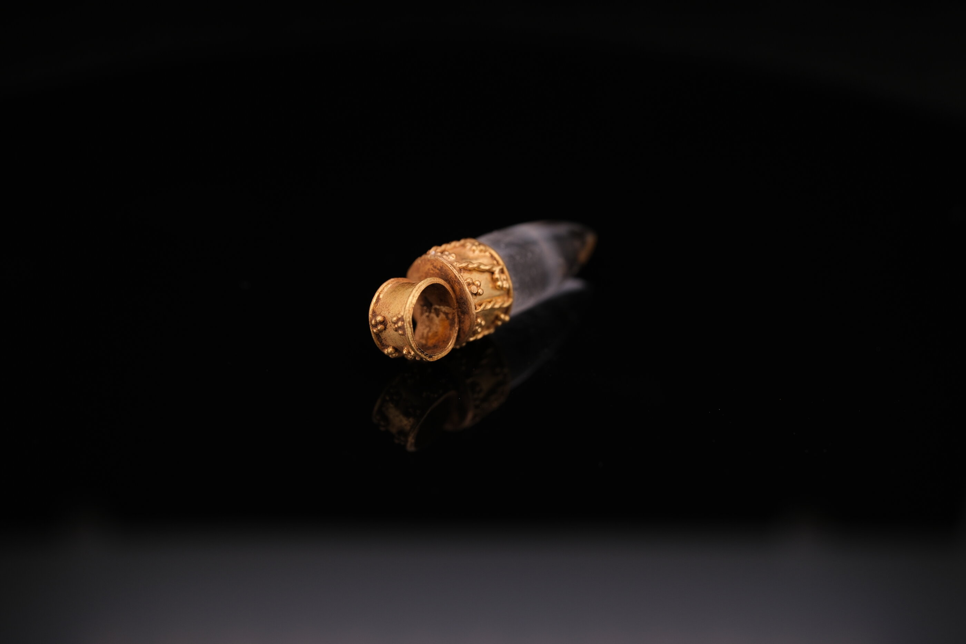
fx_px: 1207
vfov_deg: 29.9
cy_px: 322
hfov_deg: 43.6
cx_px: 483
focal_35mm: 45
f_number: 5.6
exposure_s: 1/180
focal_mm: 30
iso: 160
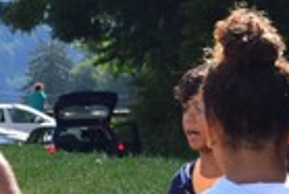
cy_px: 155
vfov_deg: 4.0
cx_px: -530
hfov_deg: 5.7
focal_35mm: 342
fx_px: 2746
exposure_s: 1/1250
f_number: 8
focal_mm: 31
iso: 800
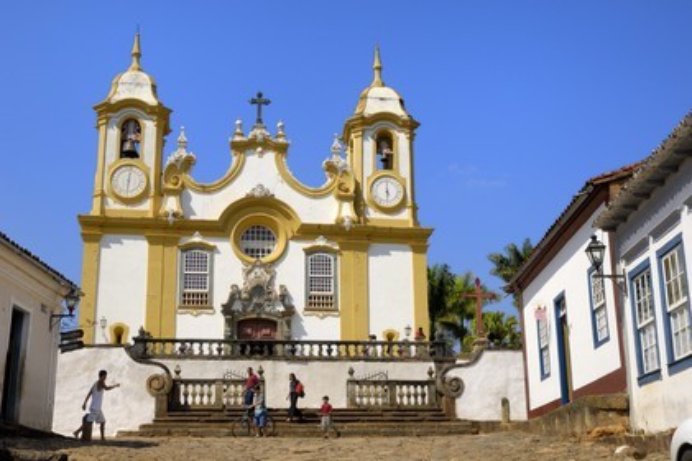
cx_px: 346
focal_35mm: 51
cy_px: 230
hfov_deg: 38.9
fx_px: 980
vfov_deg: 26.4
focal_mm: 34
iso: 100
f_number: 13
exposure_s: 1/160
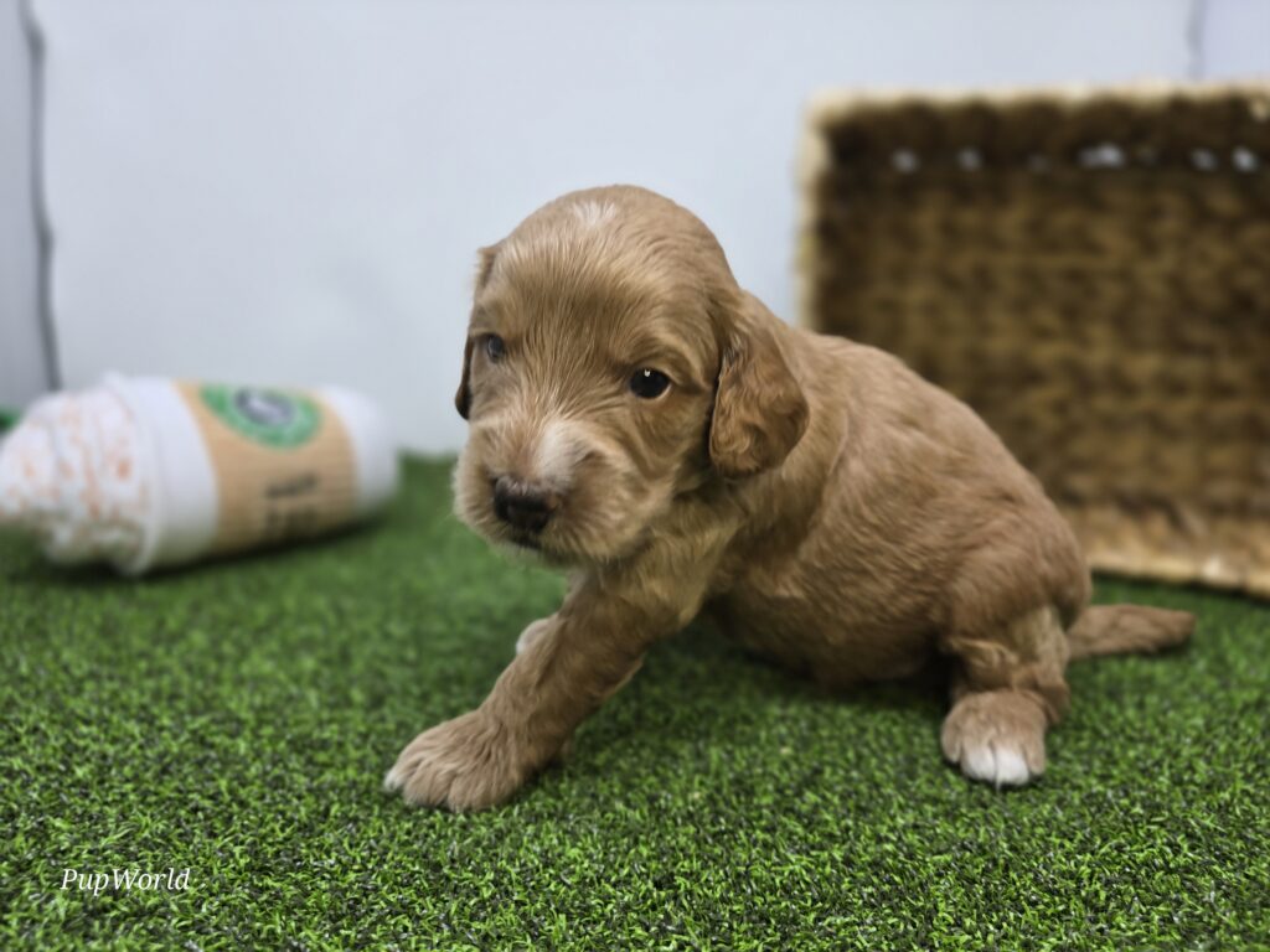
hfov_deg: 73.9
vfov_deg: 58.9
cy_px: 476
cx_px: 635
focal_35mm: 23
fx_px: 844
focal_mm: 6.3
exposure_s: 1/120
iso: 64
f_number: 1.7
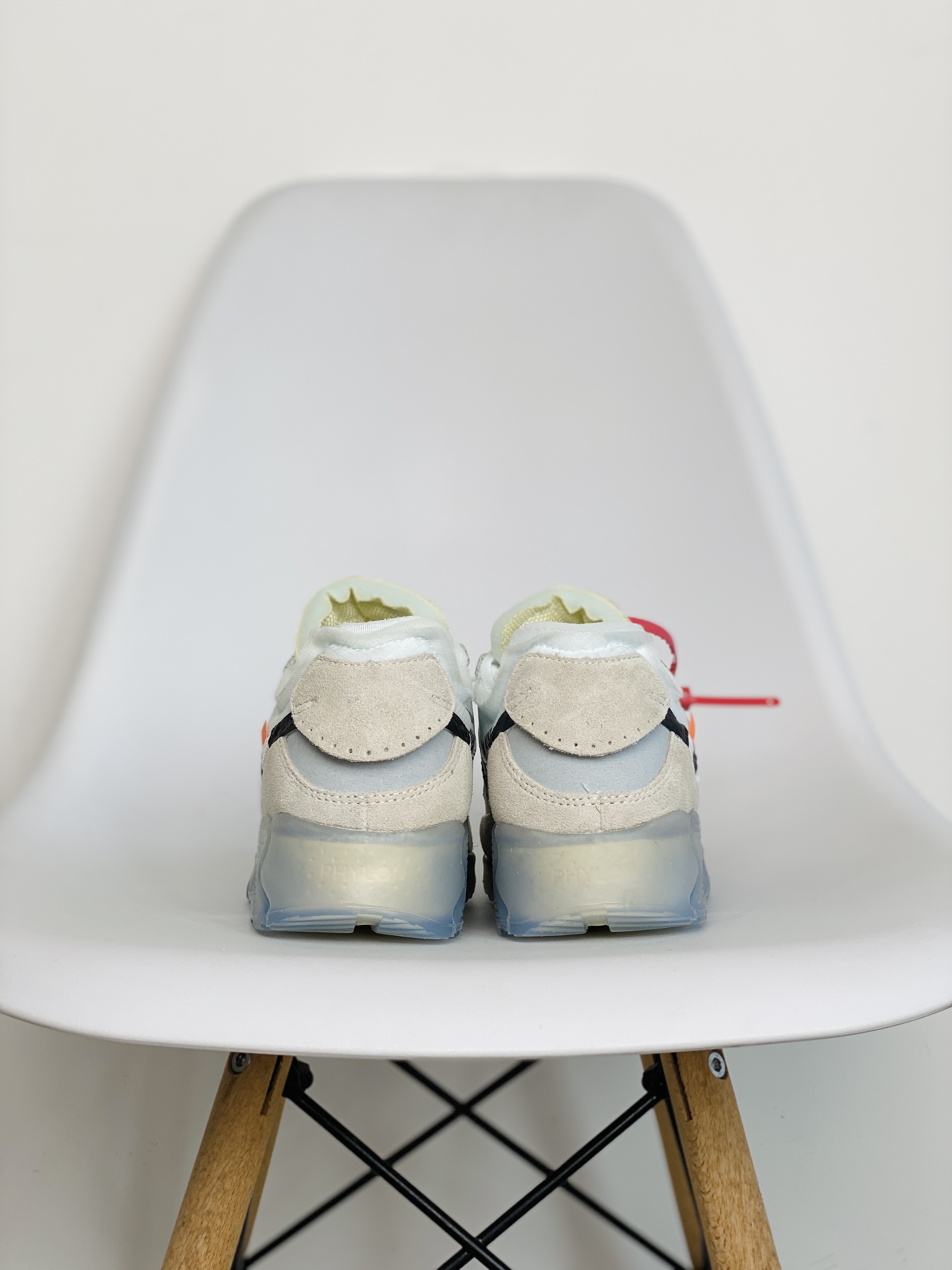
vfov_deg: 36.8
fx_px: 1907
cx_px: 476
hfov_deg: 28.0
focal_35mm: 52
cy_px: 635
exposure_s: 1/140
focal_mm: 6
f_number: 2
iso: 20
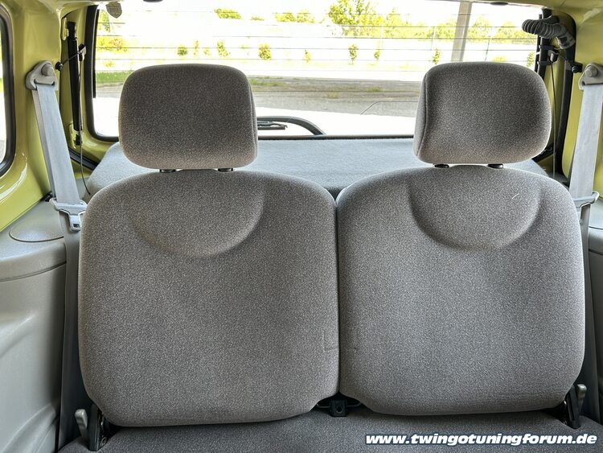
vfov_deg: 53.1
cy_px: 226
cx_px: 302
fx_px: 453
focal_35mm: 26
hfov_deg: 67.3
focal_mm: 5.7
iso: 64
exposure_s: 1/121
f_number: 1.5
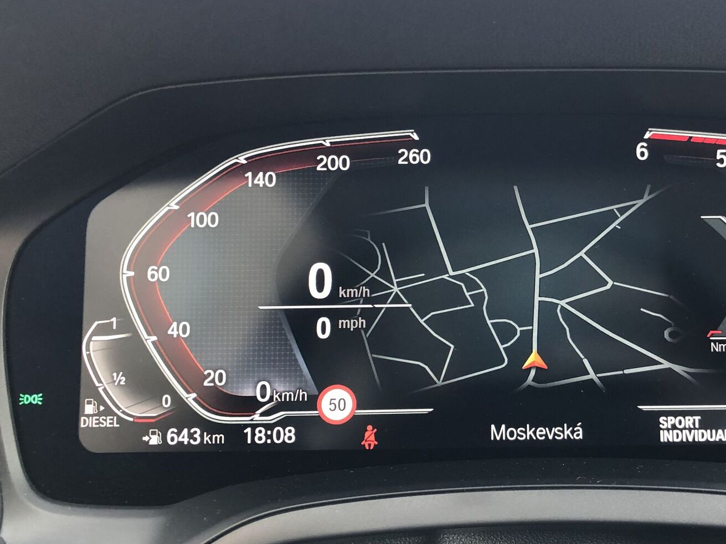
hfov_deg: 44.8
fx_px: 860
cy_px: 245
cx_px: 505
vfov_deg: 35.1
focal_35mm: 41
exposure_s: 1/16
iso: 50
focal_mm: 4
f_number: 1.8
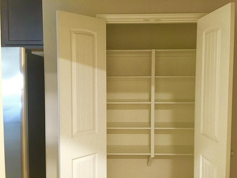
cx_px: 118
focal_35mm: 29
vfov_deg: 48.2
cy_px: 89
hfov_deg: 61.7
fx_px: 199
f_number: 2.2
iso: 125
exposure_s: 1/10
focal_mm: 4.15
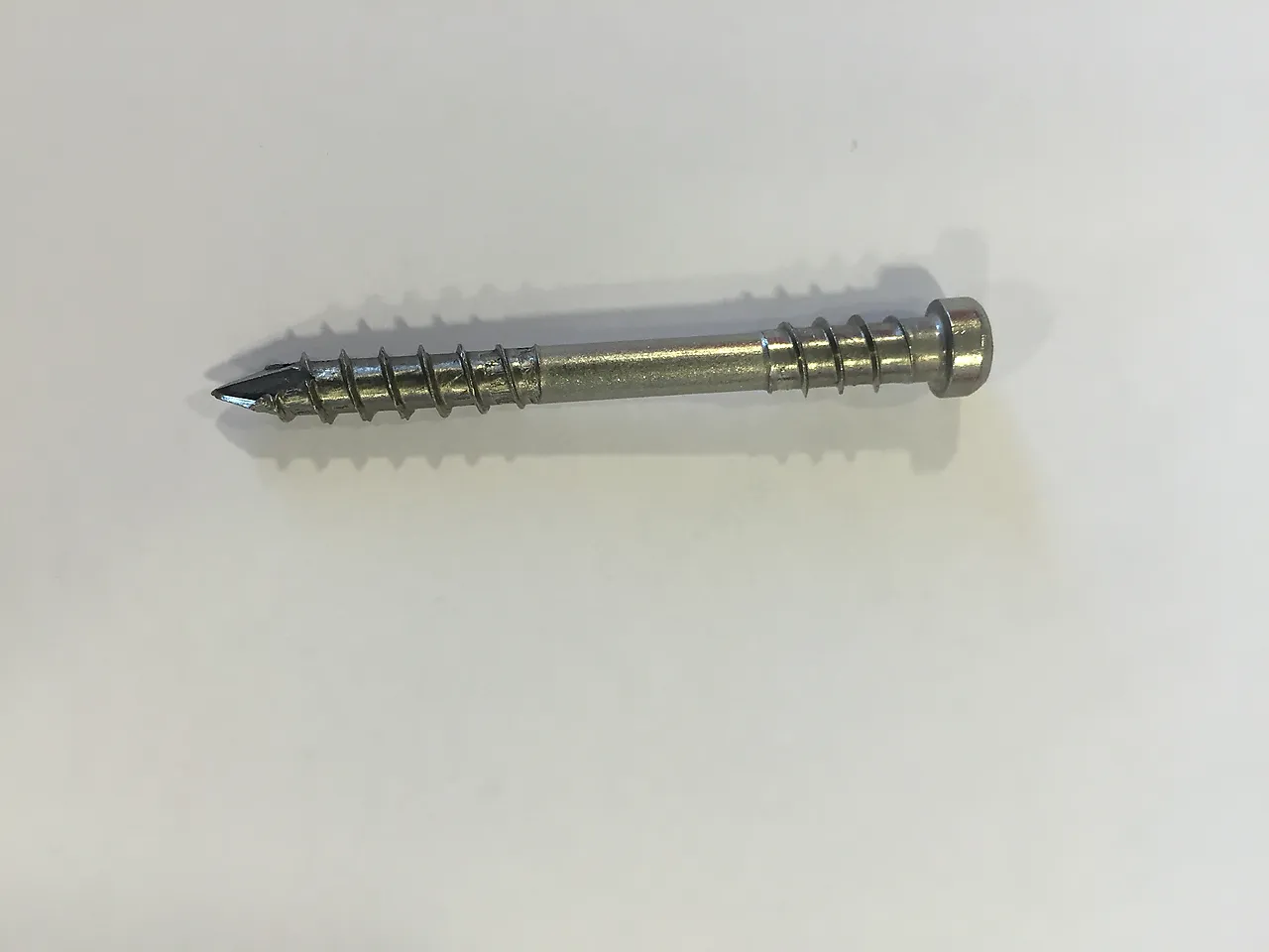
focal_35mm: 29
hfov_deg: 61.7
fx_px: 1063
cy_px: 476
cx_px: 634
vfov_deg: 48.2
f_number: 2.2
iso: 40
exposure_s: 1/33
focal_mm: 4.15
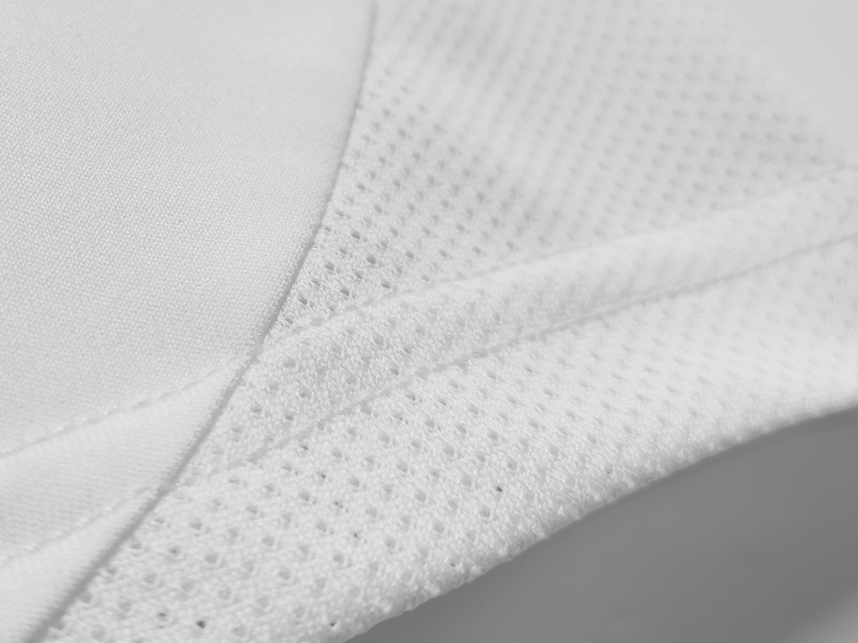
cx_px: 174
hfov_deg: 36.9
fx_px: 1239
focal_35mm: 50
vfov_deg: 28.9
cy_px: 206
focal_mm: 5.58
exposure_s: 1/100
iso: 64
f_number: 1.8
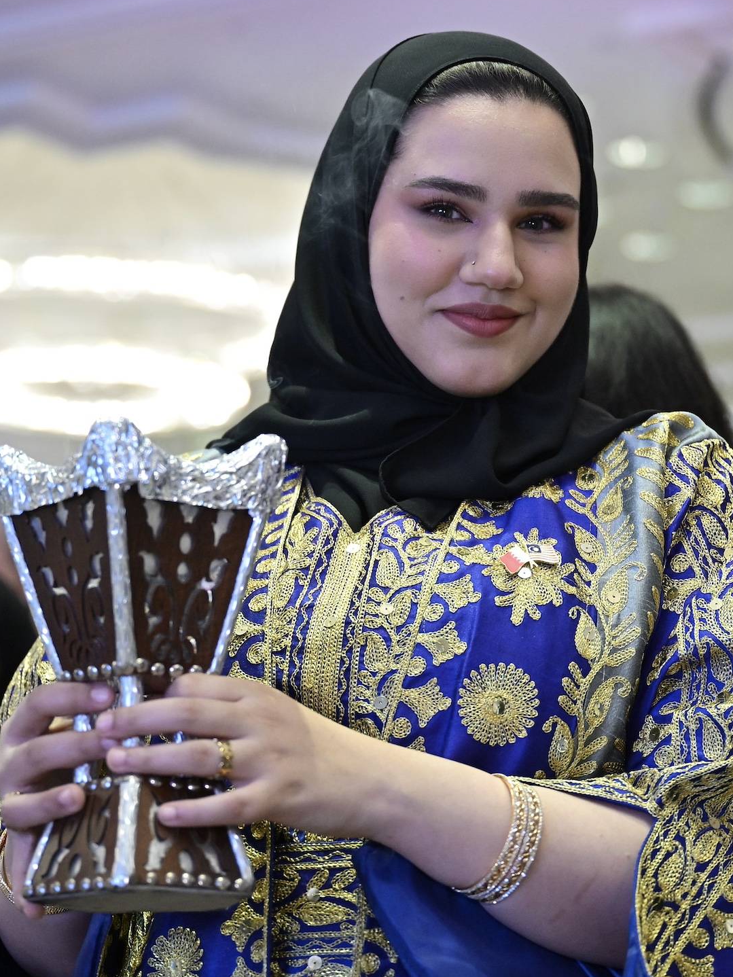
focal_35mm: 63
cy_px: 463
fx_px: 1778
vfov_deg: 30.7
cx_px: 361
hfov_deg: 23.3
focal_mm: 54
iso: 2000
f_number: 2.8
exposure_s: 1/200
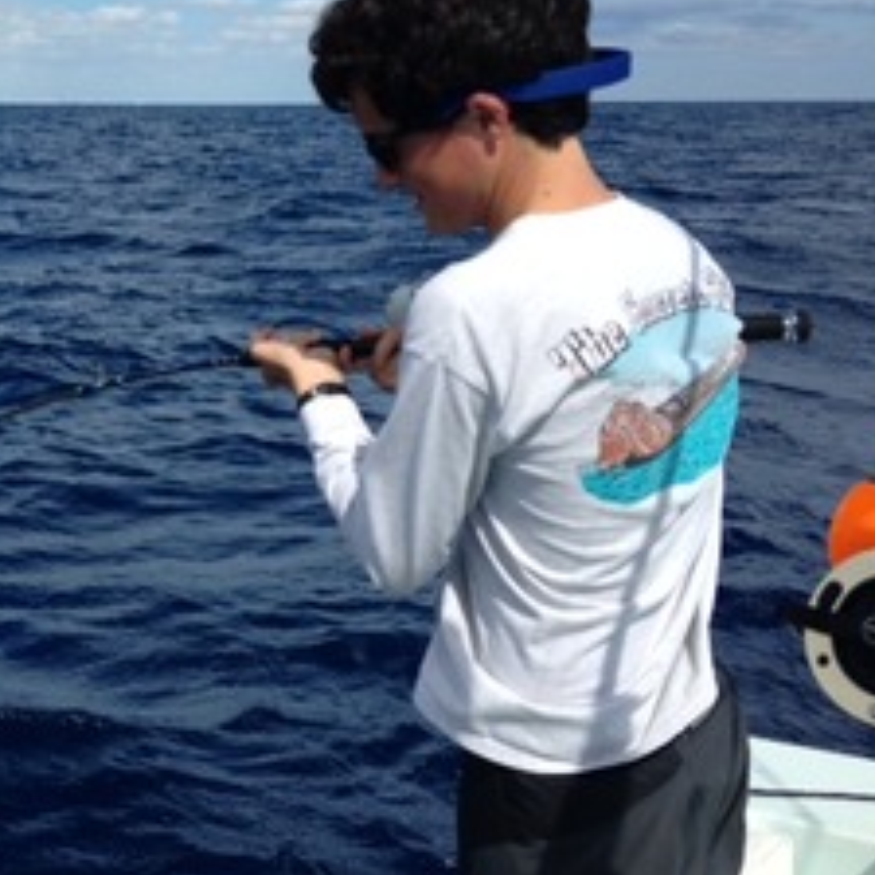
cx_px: 145
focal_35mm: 52
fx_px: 1487
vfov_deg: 32.7
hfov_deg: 31.7
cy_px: 383
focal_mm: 4.12
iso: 50
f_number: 2.4
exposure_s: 1/1938
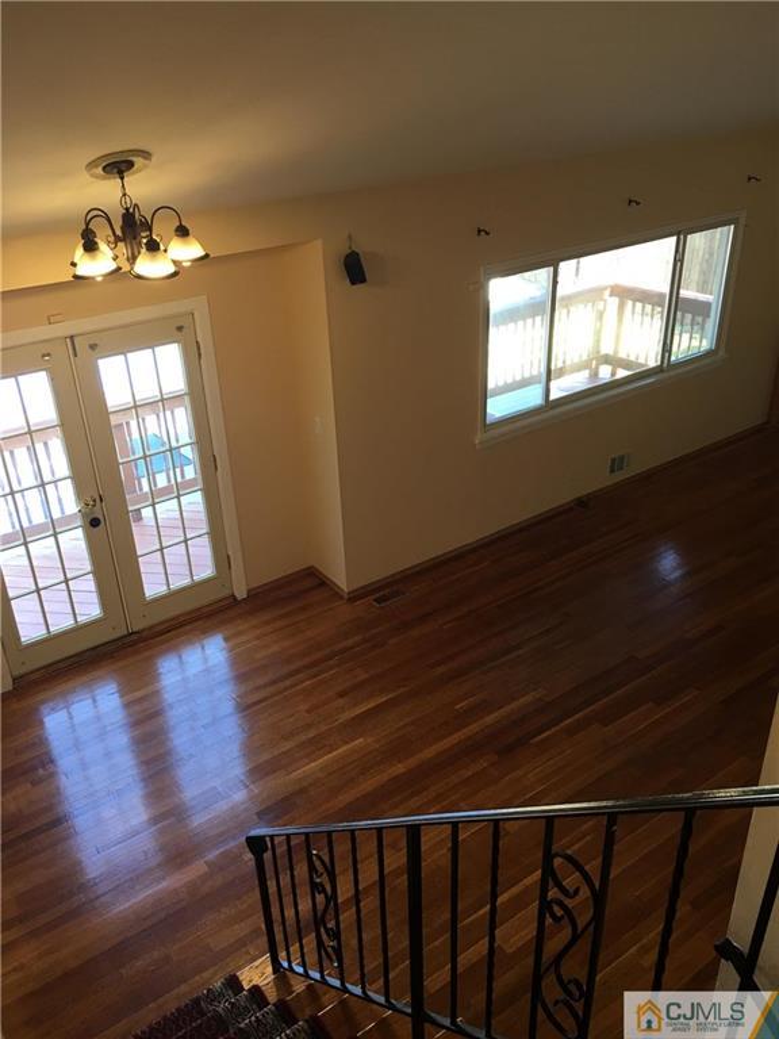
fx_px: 870
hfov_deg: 48.2
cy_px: 520
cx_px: 390
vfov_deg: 61.7
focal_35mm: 29
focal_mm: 4.15
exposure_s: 1/30
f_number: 2.2
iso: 32
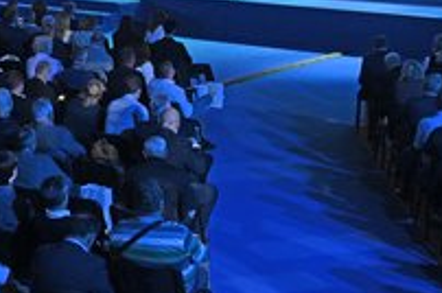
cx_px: 109
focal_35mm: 89
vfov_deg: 15.3
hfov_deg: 22.7
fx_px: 1091
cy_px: 112
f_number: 4
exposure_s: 1/400
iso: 3200
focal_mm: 36
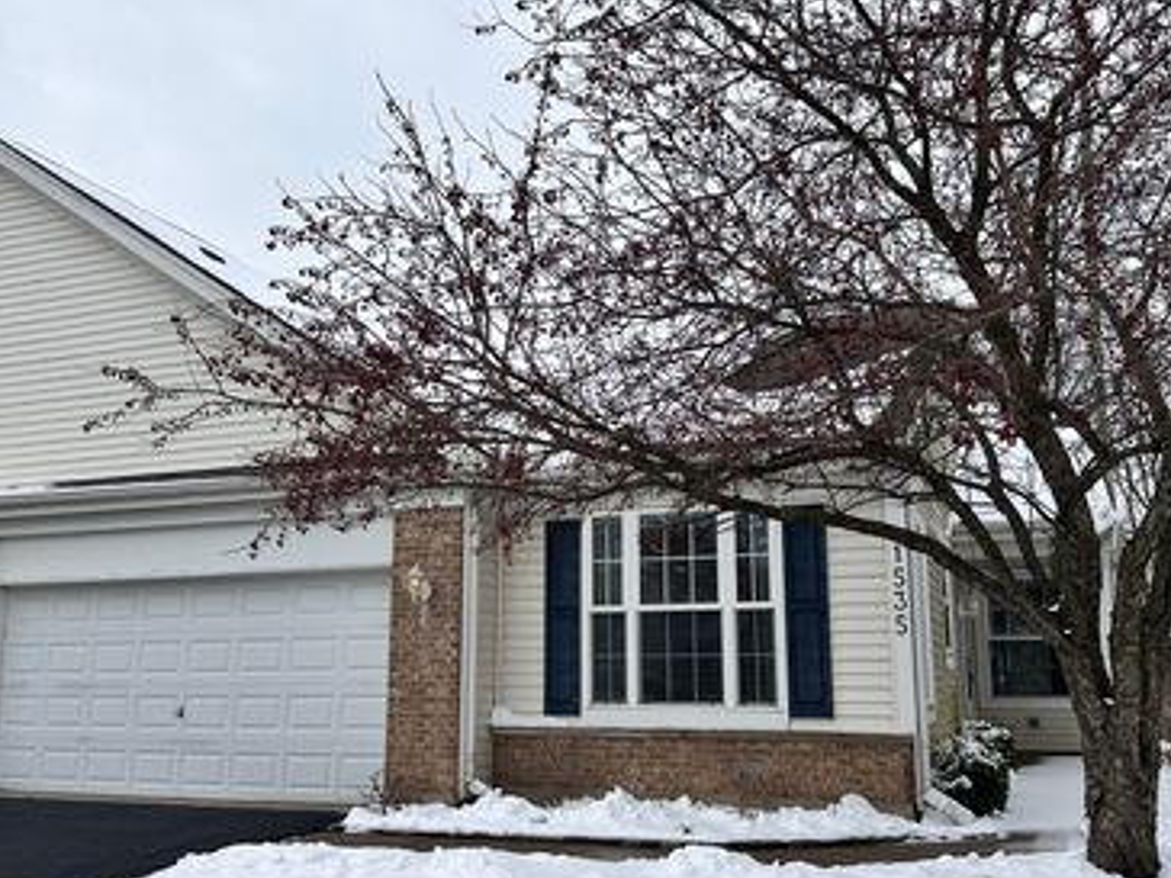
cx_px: 595
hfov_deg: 55.3
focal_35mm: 33
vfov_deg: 42.9
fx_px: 1116
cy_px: 497
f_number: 1.78
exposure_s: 1/10753
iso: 80
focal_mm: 6.86
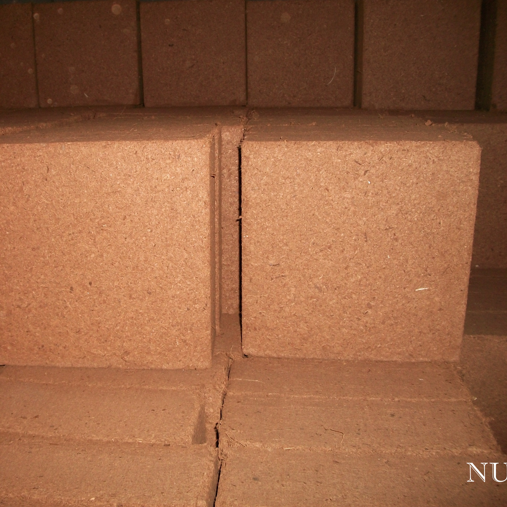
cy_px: 252
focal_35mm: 38
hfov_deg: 43.6
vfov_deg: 43.9
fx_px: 630
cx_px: 202
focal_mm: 5.7
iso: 80
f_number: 2.9
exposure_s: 1/60
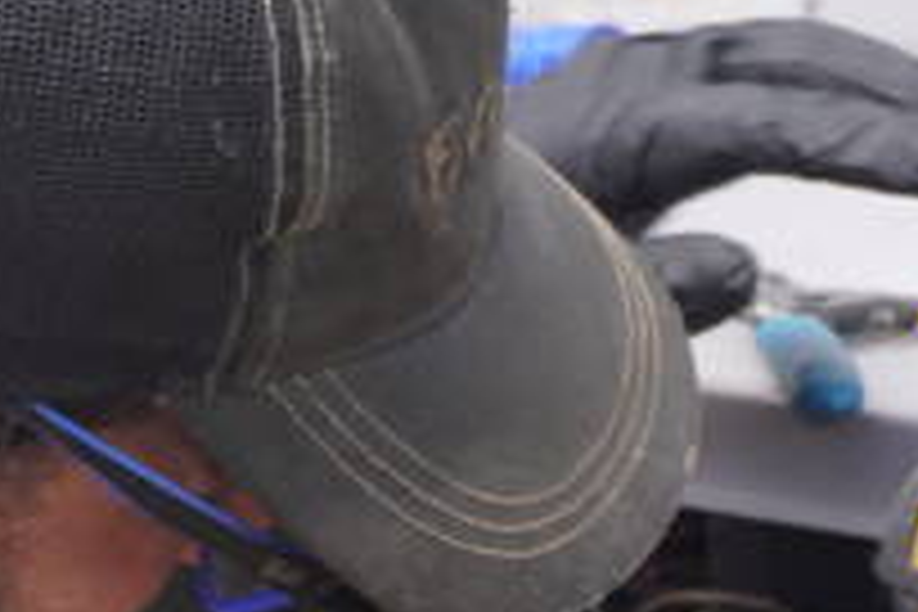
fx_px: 5278
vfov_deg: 6.6
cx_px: 612
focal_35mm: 207
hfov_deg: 9.9
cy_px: 902
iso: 100
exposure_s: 1/100
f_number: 6.3
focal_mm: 44
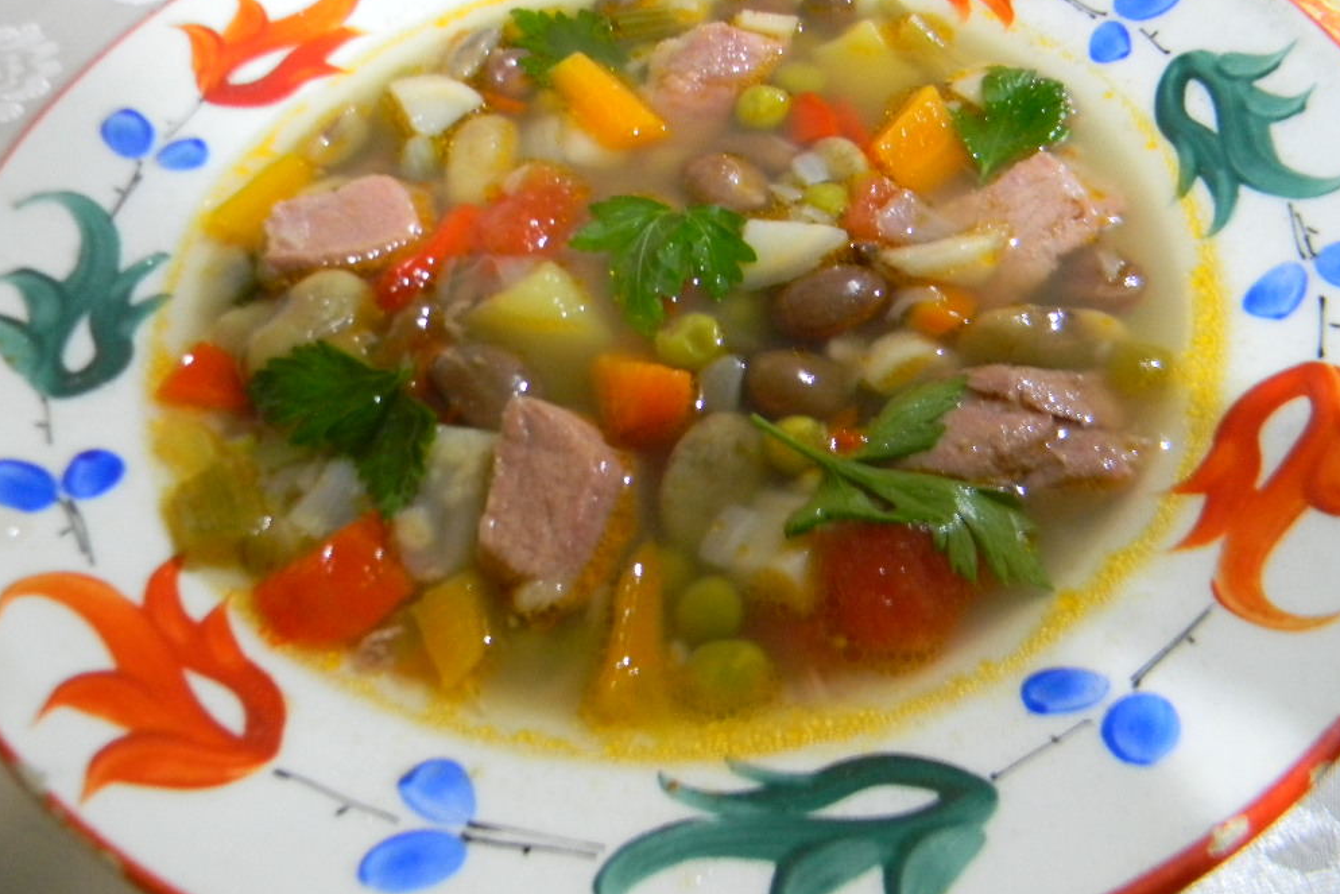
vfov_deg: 43.5
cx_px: 685
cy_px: 390
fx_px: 1117
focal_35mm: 30
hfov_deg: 61.9
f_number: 3.5
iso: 400
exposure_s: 1/9.7
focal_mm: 5
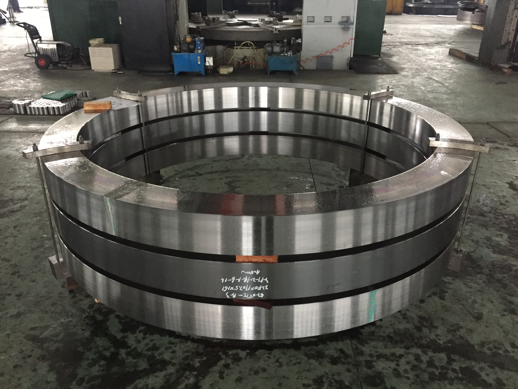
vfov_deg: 48.2
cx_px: 259
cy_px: 194
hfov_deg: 61.7
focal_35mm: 29
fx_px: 434
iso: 320
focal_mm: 4.15
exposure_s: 1/17
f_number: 2.2
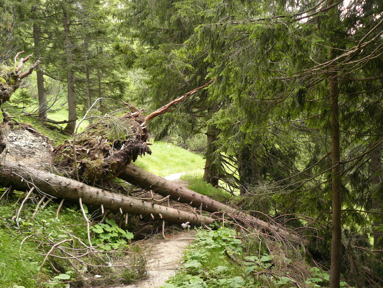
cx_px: 192
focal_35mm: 46
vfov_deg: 31.5
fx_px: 509
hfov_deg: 41.2
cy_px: 144
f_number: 2.8
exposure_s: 1/50
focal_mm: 7.7
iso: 100
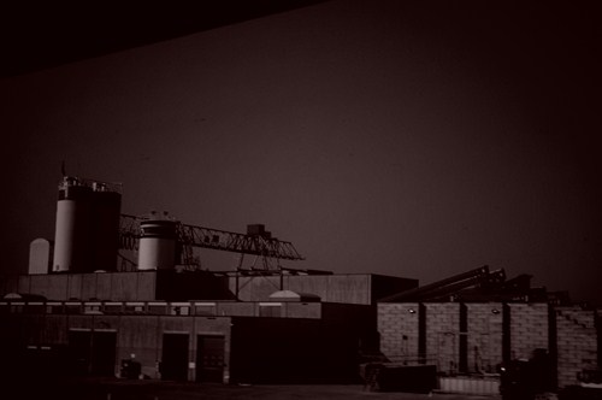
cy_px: 200
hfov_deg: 40.4
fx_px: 818
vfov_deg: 27.5
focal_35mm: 49
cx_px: 301
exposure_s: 1/160
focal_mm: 32.5
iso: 200
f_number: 14
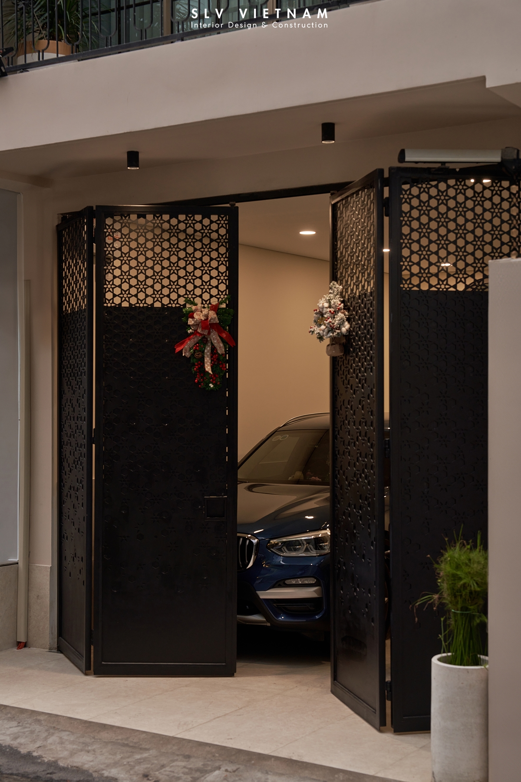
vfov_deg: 37.5
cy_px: 391
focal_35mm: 53
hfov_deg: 25.5
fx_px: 1150
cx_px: 260
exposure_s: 1/60
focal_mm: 53
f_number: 5
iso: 320
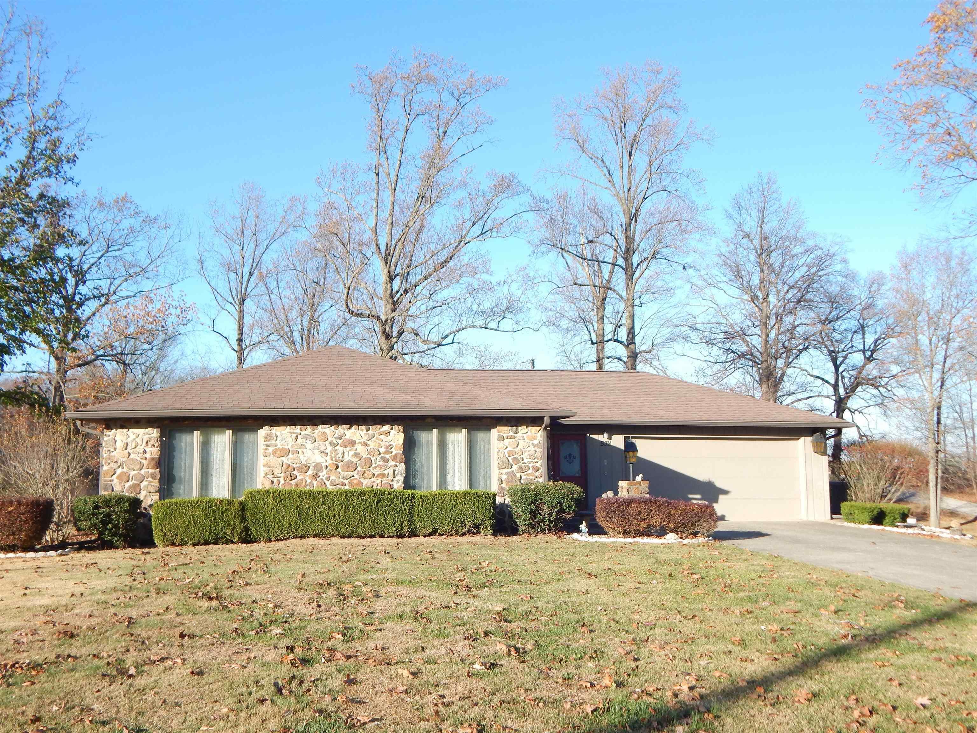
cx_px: 488
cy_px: 366
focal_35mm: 31
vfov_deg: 45.4
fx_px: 875
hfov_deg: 58.4
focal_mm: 5.6
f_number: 3.2
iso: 125
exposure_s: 1/500
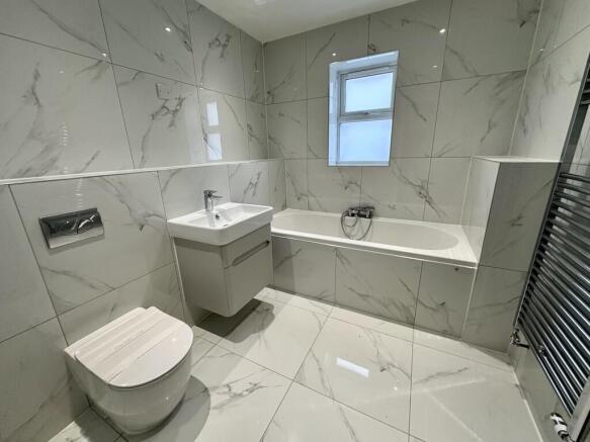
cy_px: 221
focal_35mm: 14
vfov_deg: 85.7
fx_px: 239
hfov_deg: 102.1
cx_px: 295
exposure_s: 1/99
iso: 160
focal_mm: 2.22
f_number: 2.2
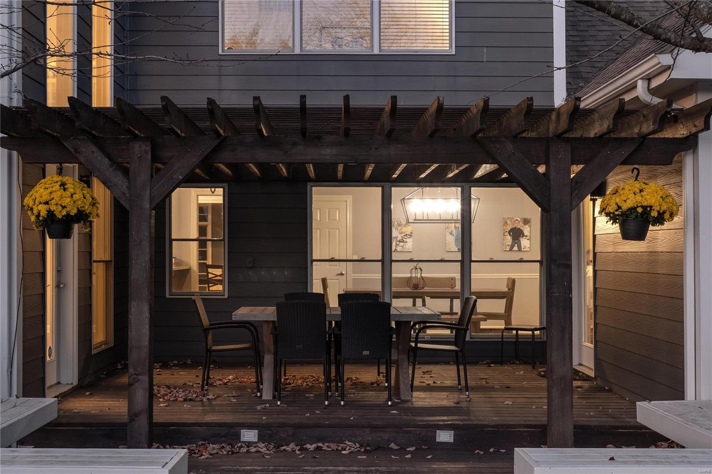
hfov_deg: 41.1
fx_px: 949
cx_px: 356
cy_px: 237
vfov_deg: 28.1
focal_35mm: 48
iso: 400
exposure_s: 1.6
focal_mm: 24
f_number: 8
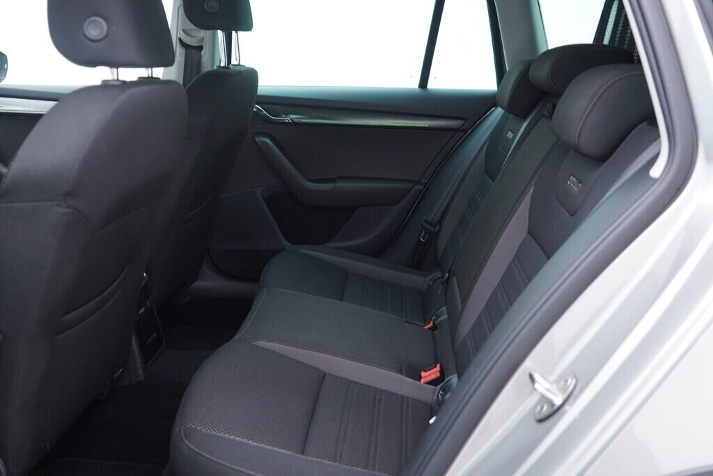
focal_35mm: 36
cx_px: 356
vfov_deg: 36.9
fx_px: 713
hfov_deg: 53.1
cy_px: 238
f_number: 2.8
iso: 250
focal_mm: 24
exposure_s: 1/40
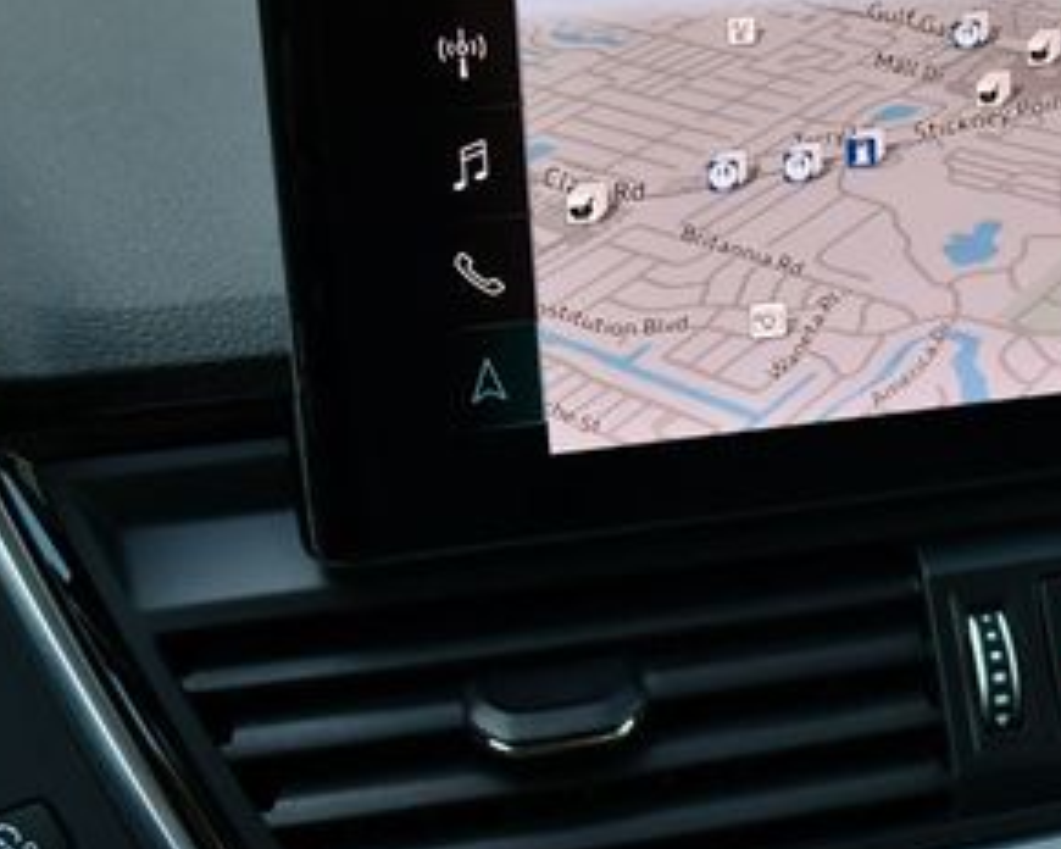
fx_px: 2606
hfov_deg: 22.2
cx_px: 1061
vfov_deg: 18.5
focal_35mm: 83
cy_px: 362
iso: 450
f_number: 3.8
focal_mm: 20
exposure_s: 1/250
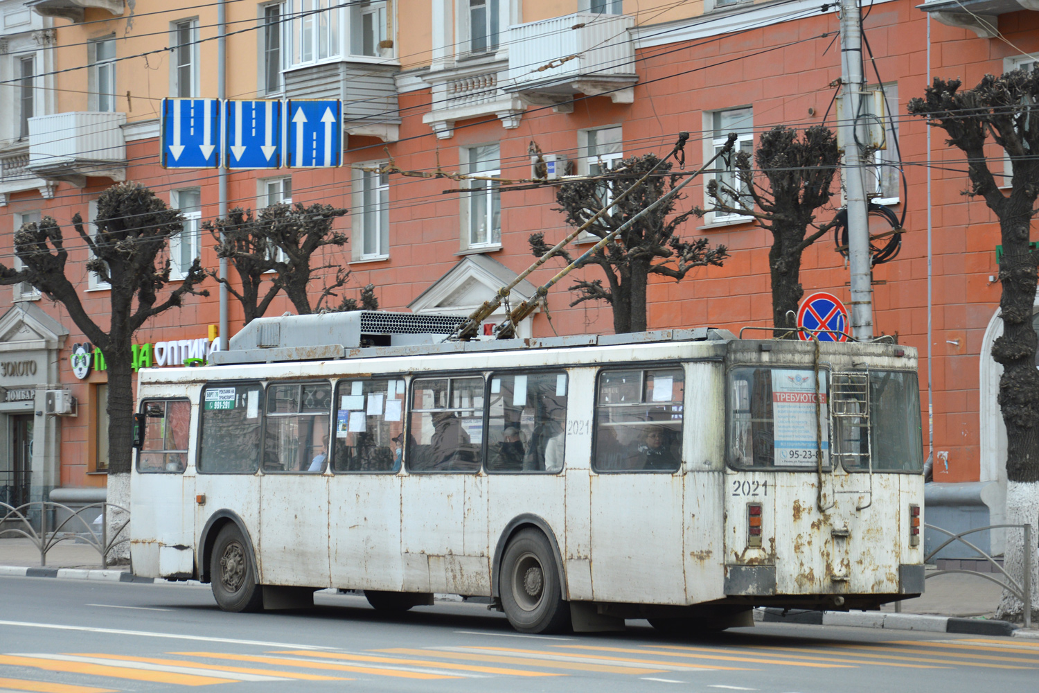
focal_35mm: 105
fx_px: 3030
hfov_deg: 19.5
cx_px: 520
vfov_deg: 13.0
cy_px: 346
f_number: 5.6
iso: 200
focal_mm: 70
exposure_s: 1/320
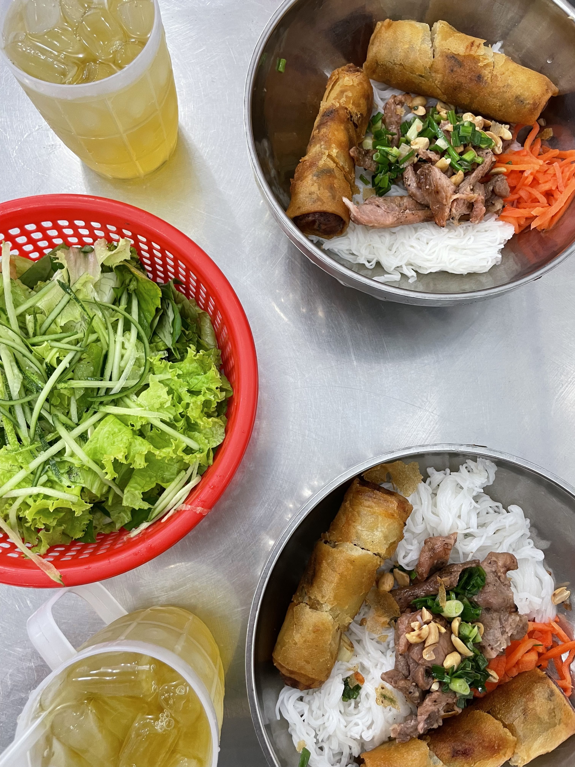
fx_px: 576
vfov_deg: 67.3
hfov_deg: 53.1
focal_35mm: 26
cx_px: 288
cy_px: 384
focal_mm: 4.2
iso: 100
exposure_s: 1/50
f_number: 1.6
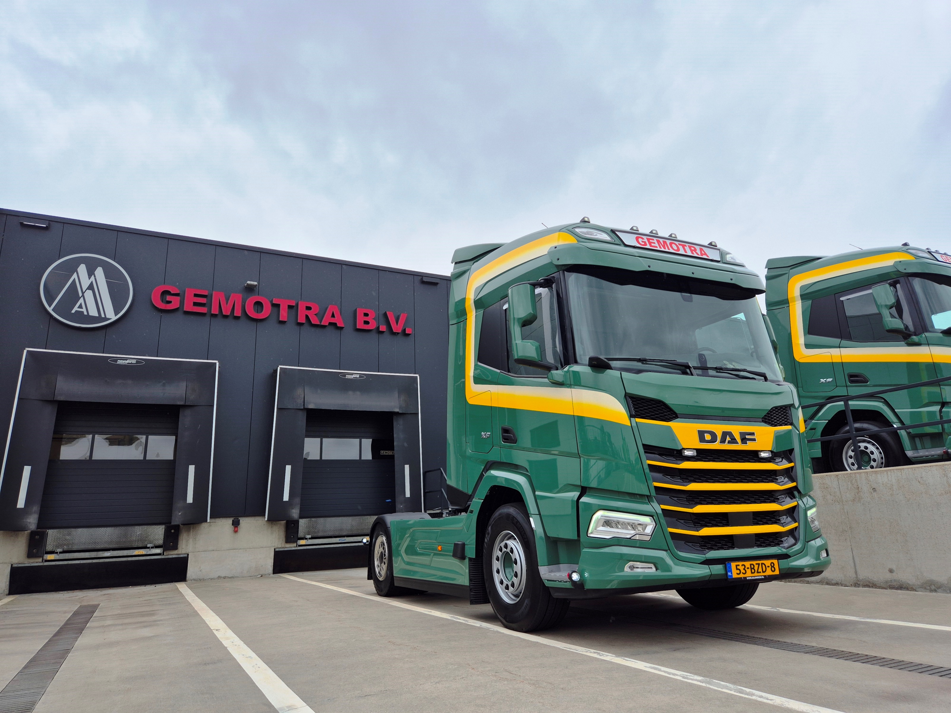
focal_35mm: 23
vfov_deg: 58.9
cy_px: 356
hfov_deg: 73.9
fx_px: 632
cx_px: 476
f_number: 1.8
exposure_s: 1/928
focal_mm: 5.4
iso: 25
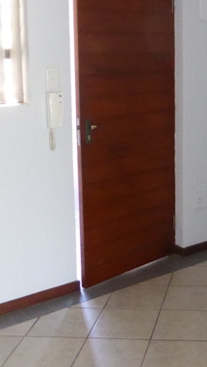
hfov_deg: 19.9
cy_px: 115
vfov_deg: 36.1
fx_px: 556
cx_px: 242
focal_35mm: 57
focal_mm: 4.3
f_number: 3.3
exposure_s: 1/60
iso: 800
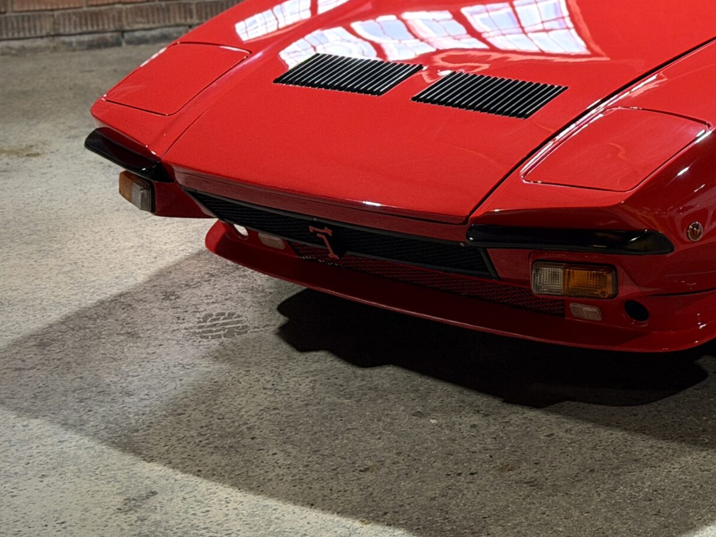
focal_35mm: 102
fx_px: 2110
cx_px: 754
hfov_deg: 18.6
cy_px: -9
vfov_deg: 14.3
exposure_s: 1/33
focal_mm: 6.76
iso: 200
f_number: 1.78
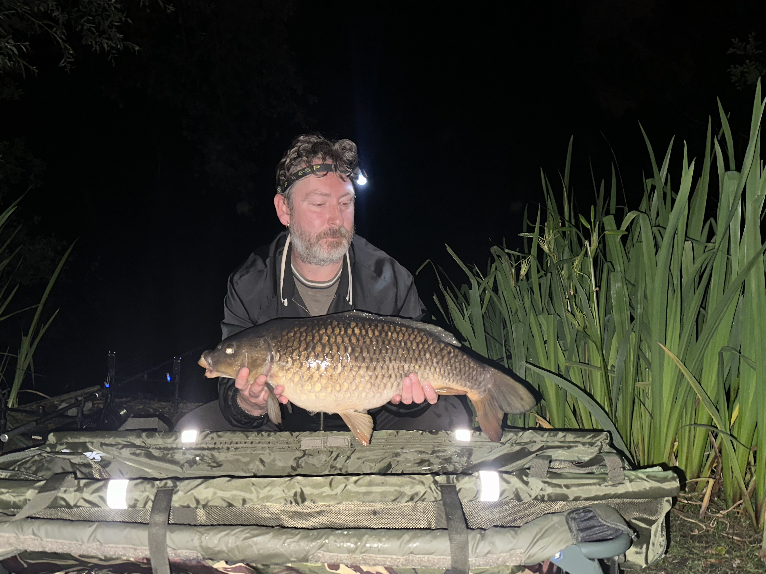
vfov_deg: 45.3
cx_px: 348
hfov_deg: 58.3
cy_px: 327
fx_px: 686
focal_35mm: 31
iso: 250
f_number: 1.78
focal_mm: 6.86
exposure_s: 1/4
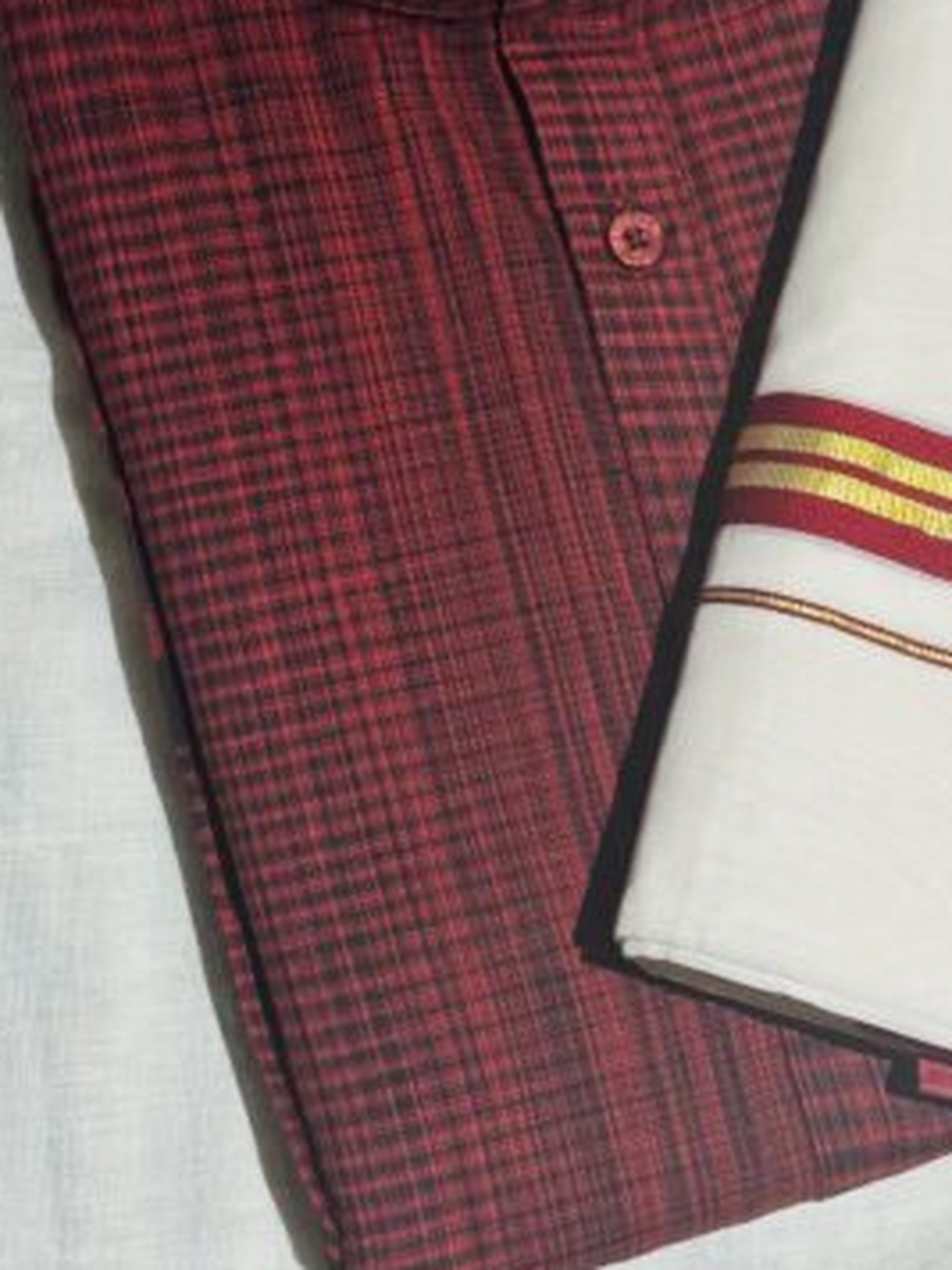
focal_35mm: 80
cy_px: 462
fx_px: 2934
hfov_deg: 18.3
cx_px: 715
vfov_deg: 24.3
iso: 160
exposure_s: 1/60
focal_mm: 6.86
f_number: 1.78
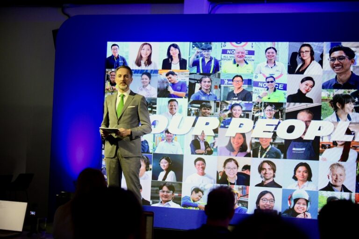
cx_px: 180
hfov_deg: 23.6
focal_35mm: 86
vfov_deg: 15.9
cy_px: 120
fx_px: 858
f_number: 4
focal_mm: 86
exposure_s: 1/160
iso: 360
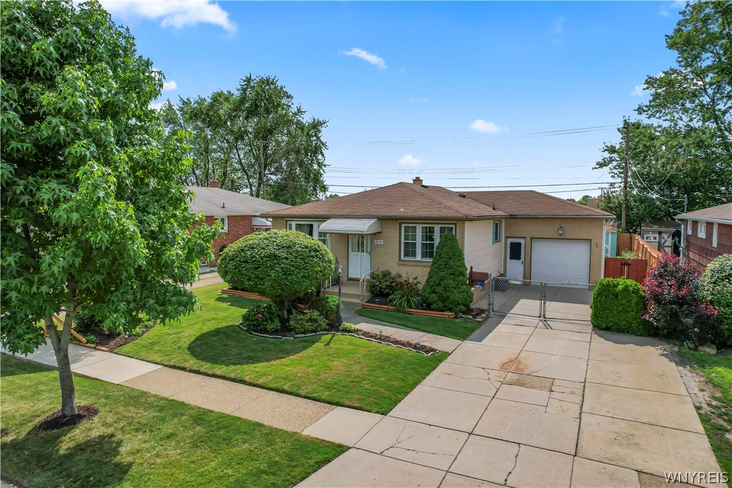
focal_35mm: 22
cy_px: 244
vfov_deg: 57.2
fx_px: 447
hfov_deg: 78.6
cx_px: 366
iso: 100
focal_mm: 8.38
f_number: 2.8
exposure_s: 1/3200
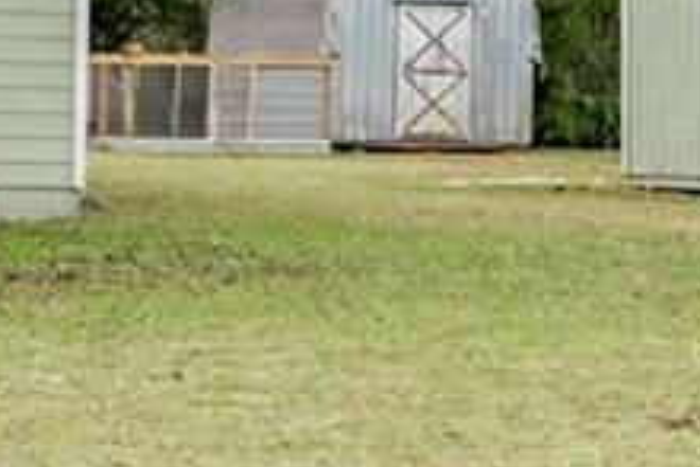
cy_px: 106
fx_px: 3184
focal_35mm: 164
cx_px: -856
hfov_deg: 11.0
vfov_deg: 8.4
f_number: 8
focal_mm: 22.5
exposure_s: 1/3200
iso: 320
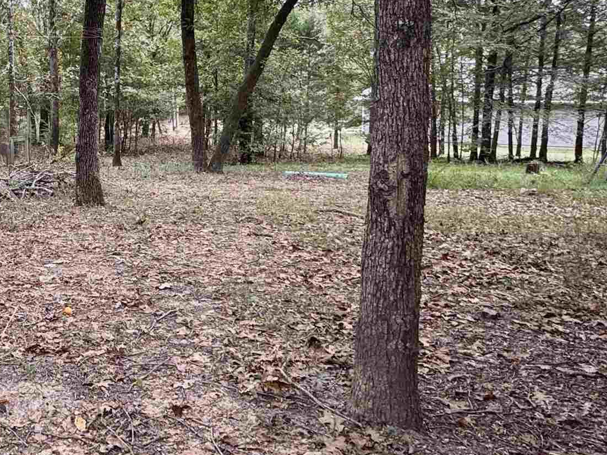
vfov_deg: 36.4
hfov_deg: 43.2
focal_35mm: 39
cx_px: 45
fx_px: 684
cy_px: 145
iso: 80
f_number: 2.2
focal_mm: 2.22
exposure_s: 1/99
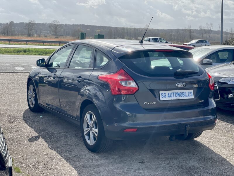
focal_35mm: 52
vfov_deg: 28.0
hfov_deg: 36.8
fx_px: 352
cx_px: 117
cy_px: 88
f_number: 2
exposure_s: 1/1845
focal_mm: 6
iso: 32
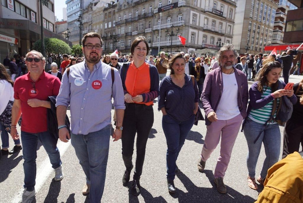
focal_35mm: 24
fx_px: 202
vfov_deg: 53.2
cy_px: 102
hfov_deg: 73.7
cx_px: 152
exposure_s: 1/160
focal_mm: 16
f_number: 6.3
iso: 100
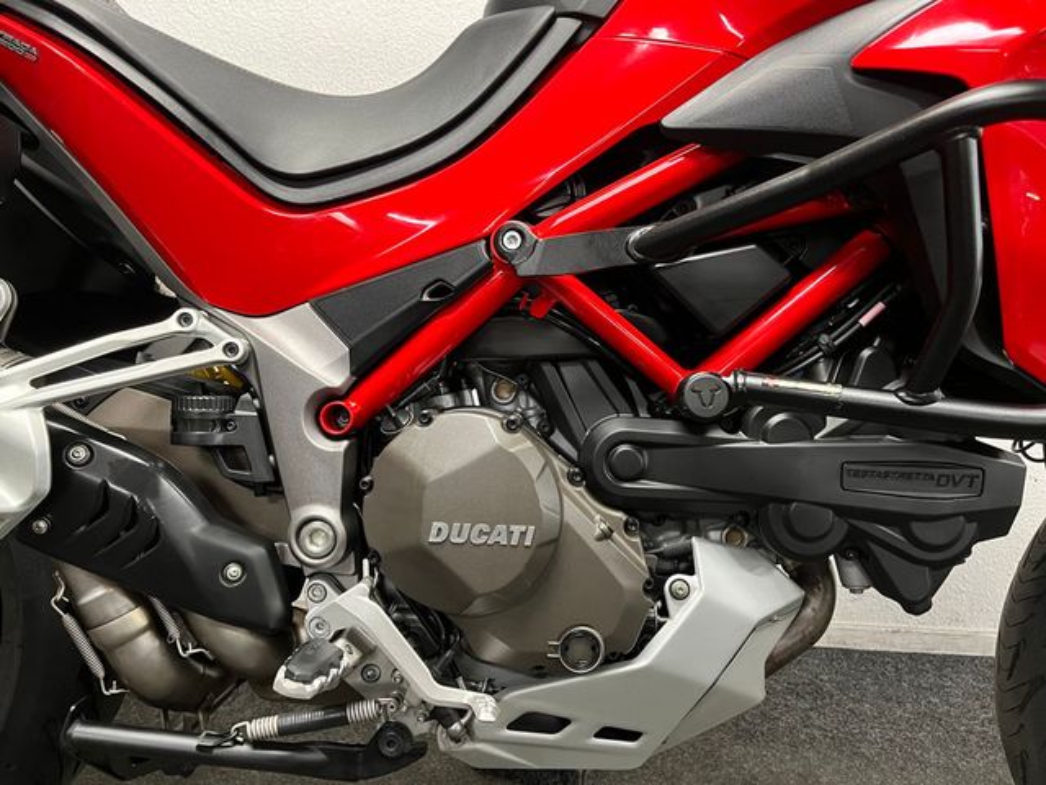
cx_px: 523
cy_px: 392
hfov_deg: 67.3
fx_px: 786
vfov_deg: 53.1
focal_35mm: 26
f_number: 1.6
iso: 500
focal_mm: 5.1
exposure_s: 1/50
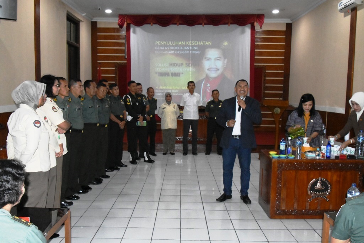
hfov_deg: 59.5
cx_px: 182
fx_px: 319
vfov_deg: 41.7
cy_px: 122
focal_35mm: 32
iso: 8000
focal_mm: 21
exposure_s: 1/125
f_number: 10
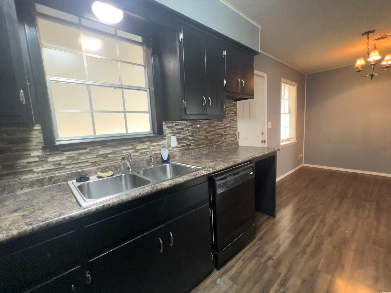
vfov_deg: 89.9
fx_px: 147
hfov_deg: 106.2
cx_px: 196
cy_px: 146
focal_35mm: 13
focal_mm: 1.57
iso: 64
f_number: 1.8
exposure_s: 1/95
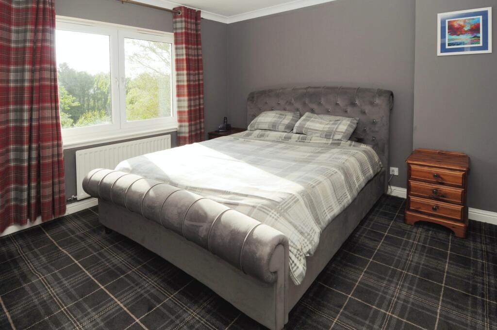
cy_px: 165
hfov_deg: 90.0
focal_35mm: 18
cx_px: 248
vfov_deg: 67.3
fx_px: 248
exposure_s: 1/80
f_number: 7.1
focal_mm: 12
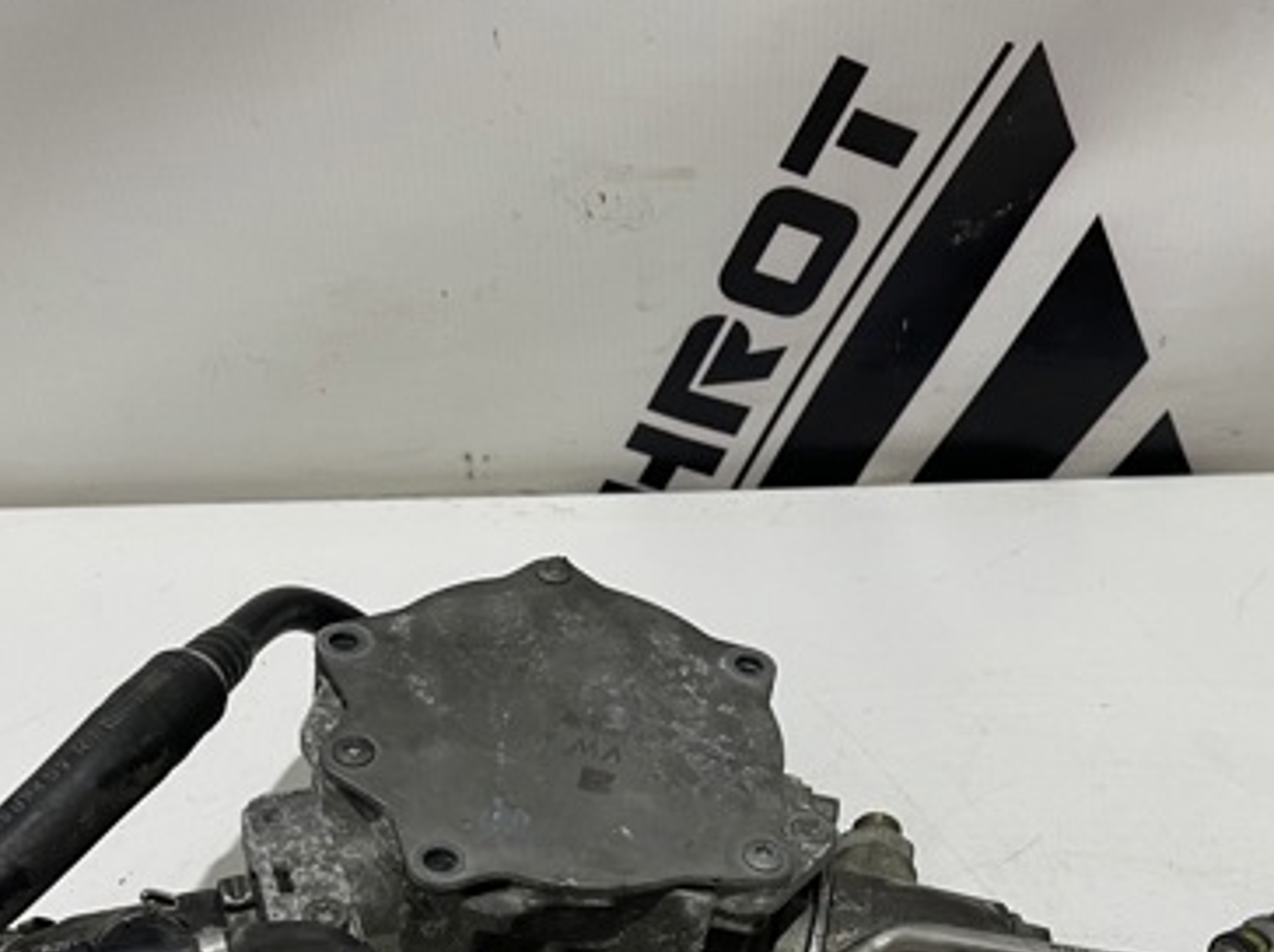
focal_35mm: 44
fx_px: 1617
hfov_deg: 43.0
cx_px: 662
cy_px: 786
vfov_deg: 31.8
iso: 80
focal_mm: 5.1
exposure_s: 1/50
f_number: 1.6
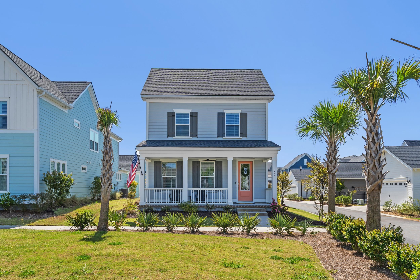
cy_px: 140
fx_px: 292
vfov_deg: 51.3
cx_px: 210
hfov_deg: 71.5
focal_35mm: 25
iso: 400
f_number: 8
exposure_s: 1/250
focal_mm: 25
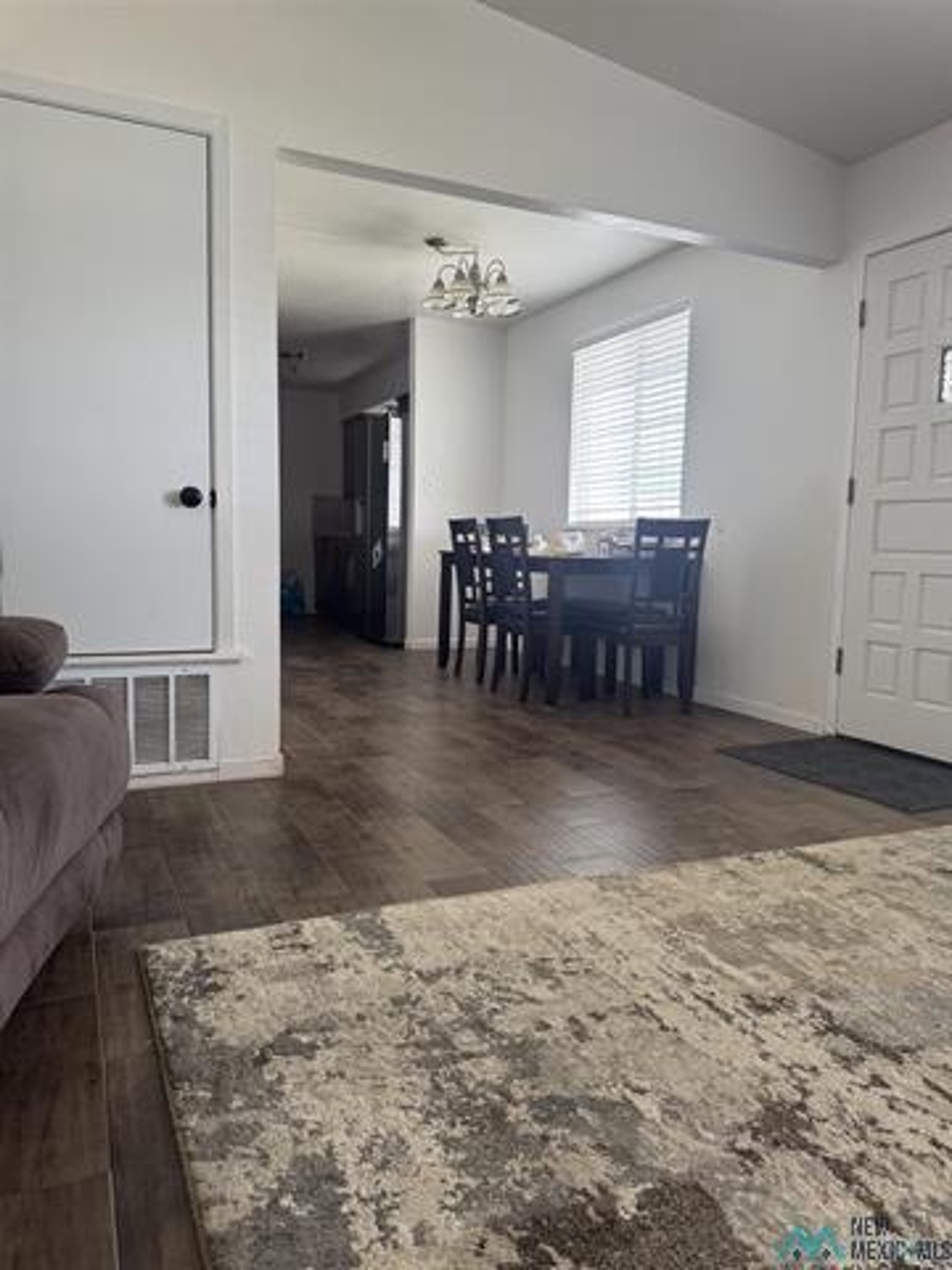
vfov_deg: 71.6
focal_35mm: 24
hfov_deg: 56.8
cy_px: 635
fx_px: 880
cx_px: 476
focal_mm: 6.76
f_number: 1.78
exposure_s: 1/101
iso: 200
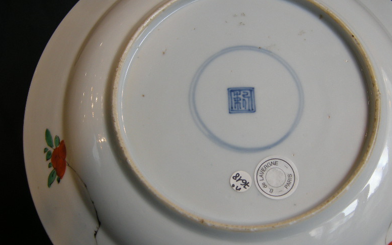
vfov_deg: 26.4
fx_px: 524
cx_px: 233
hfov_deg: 40.9
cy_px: 125
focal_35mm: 49
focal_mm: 7.5
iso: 76
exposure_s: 1/60
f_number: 2.7
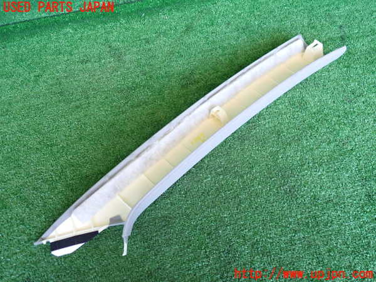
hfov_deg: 60.0
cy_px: 141
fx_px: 326
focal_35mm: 30
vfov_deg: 46.8
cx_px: 188
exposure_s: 1/30
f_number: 2.3
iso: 250
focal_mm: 5.4
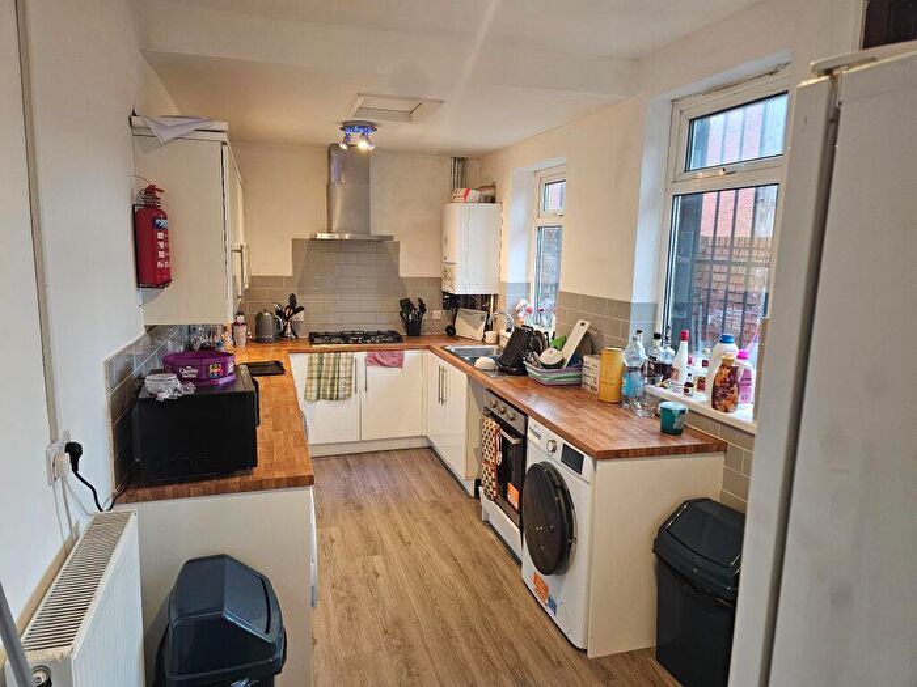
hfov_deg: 73.9
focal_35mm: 23
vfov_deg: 58.9
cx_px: 458
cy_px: 344
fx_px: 609
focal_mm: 6.3
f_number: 1.7
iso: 320
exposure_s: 1/100
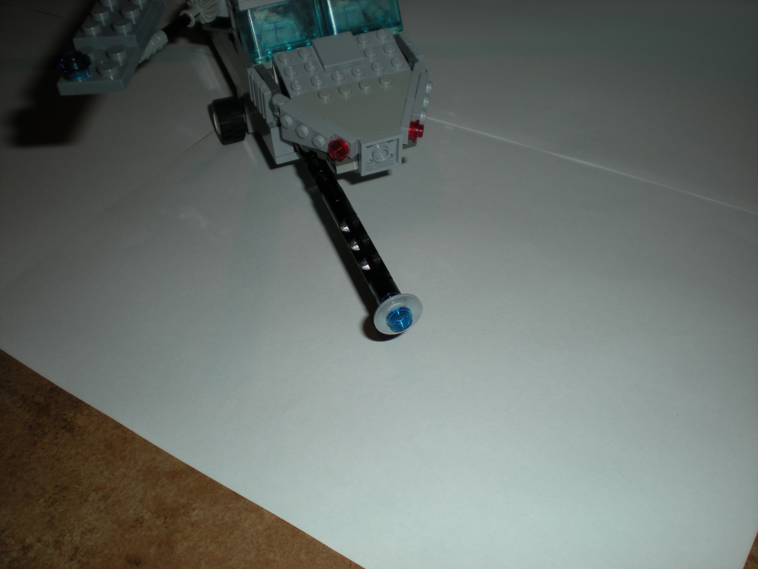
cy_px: 284
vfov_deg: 37.7
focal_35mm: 38
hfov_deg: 49.0
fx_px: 832
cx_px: 379
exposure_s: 1/60
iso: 64
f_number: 3.1
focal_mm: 6.3
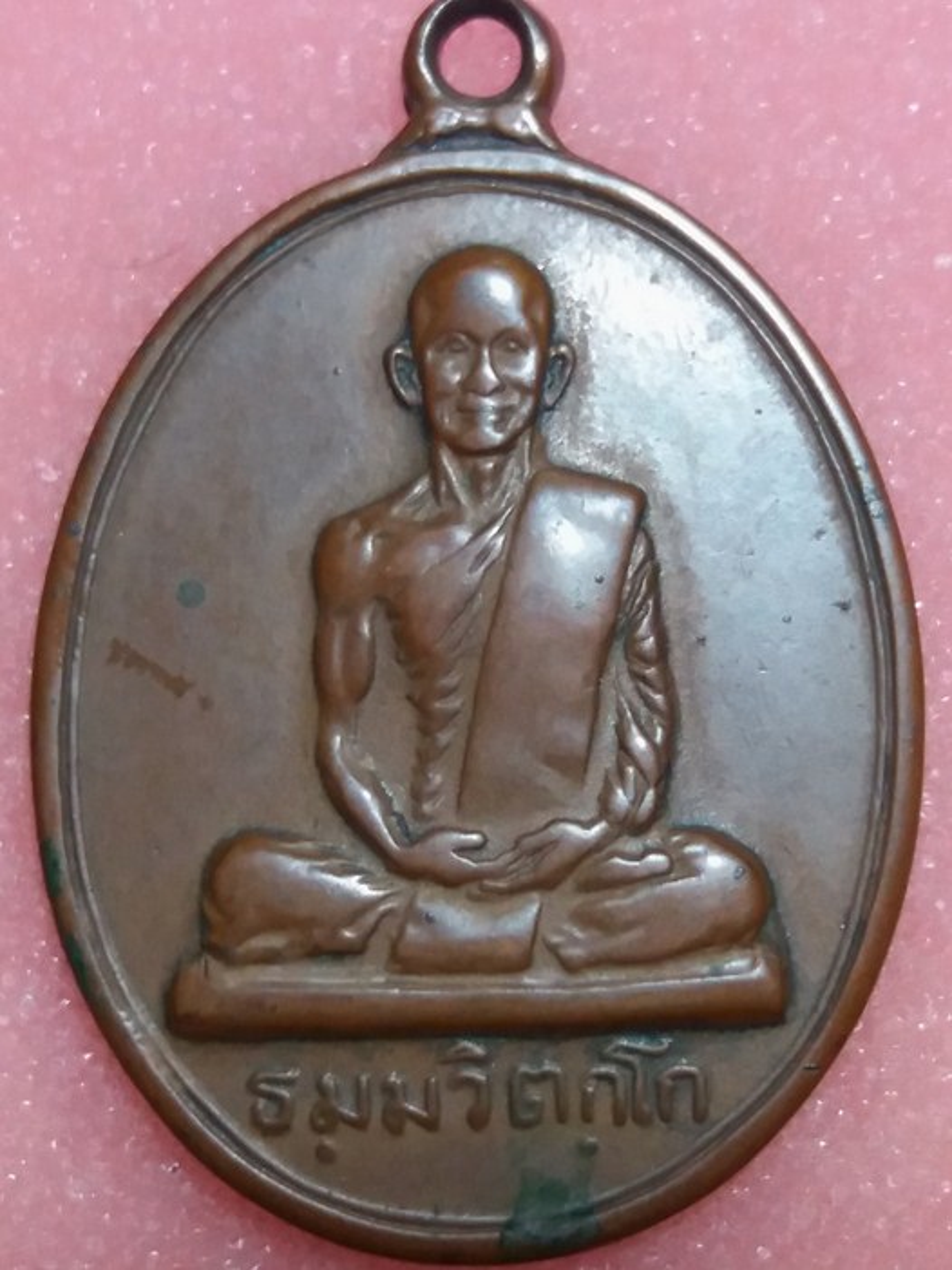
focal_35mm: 28
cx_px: 476
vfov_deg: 63.5
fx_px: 1027
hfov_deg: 49.7
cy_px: 635
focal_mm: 3.7
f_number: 1.9
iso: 160
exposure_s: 1/33
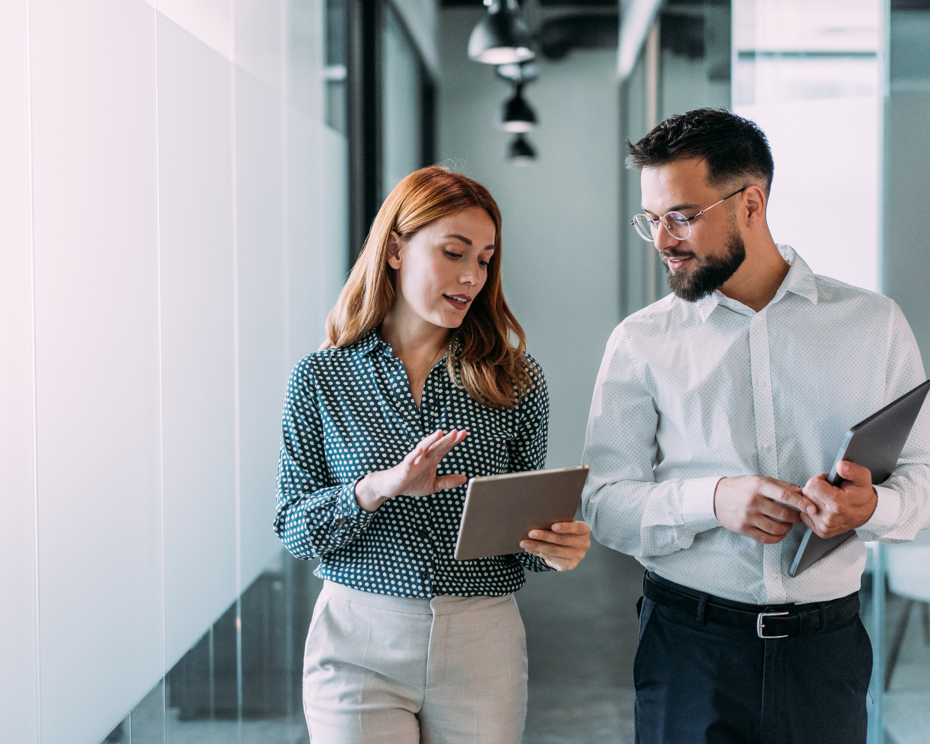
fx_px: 1706
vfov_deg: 24.6
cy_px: 372
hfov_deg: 30.5
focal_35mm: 62
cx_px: 478
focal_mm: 55
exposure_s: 1/400
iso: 2500
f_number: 2
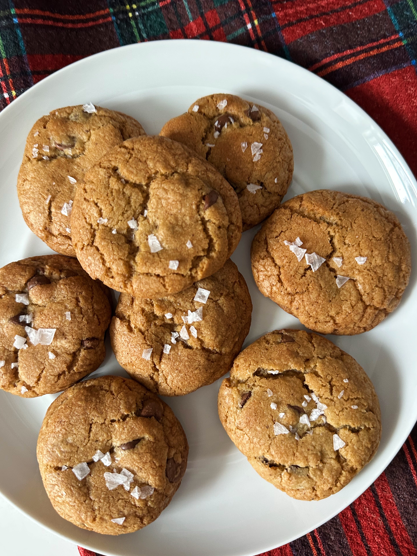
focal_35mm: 25
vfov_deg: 69.4
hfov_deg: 54.9
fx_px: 402
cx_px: 209
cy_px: 285
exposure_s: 1/60
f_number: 1.78
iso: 320
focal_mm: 6.86
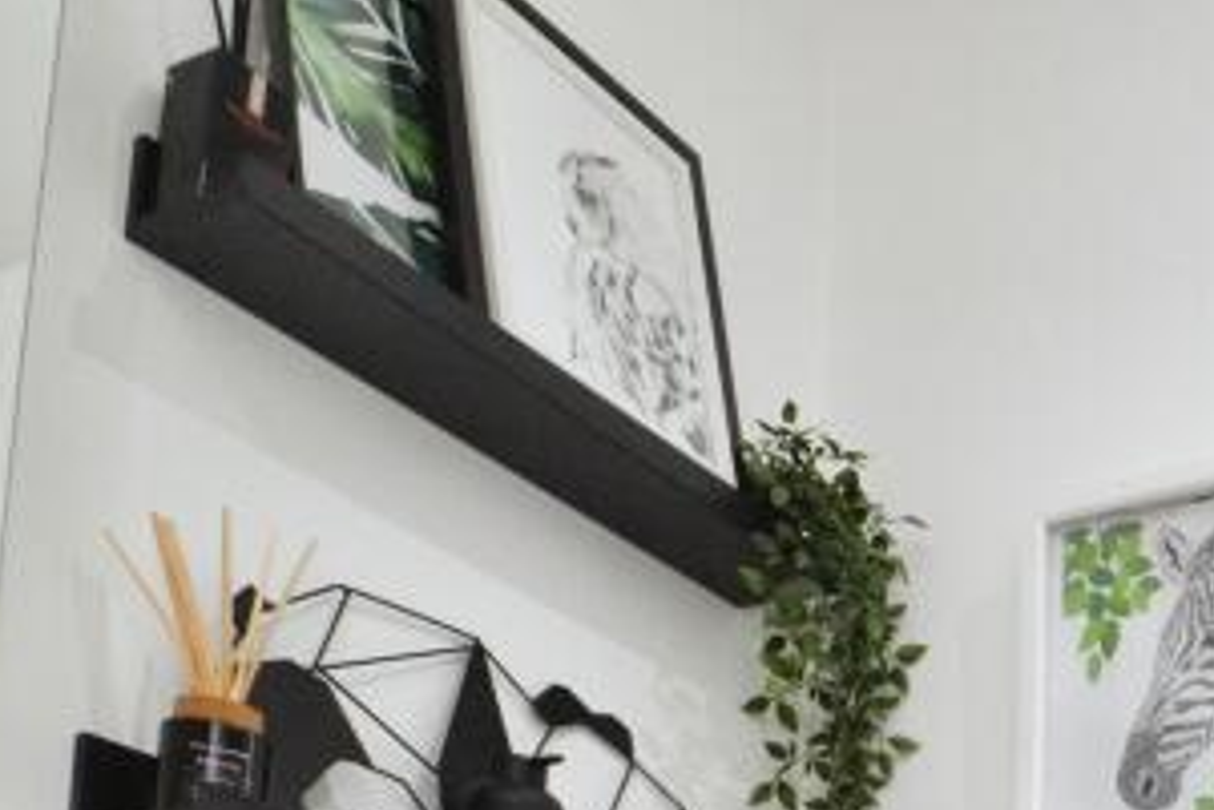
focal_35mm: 51
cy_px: 1372
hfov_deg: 32.3
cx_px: 1448
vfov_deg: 20.5
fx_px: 1721
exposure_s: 1/25
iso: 1400
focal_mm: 10
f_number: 9
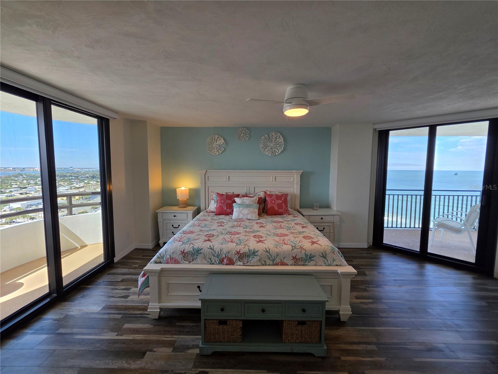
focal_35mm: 13
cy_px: 187
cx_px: 249
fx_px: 187
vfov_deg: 89.9
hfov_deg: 106.2
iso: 40
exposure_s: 1/120
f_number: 1.9
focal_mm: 2.2
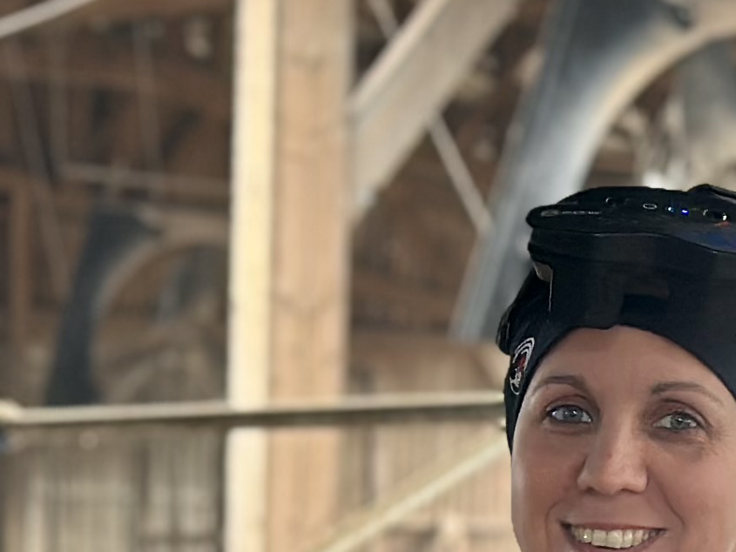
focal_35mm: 229
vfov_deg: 6.3
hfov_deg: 8.6
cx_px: 278
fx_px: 4870
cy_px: 1033
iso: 125
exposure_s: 1/60
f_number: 1.78
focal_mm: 6.86
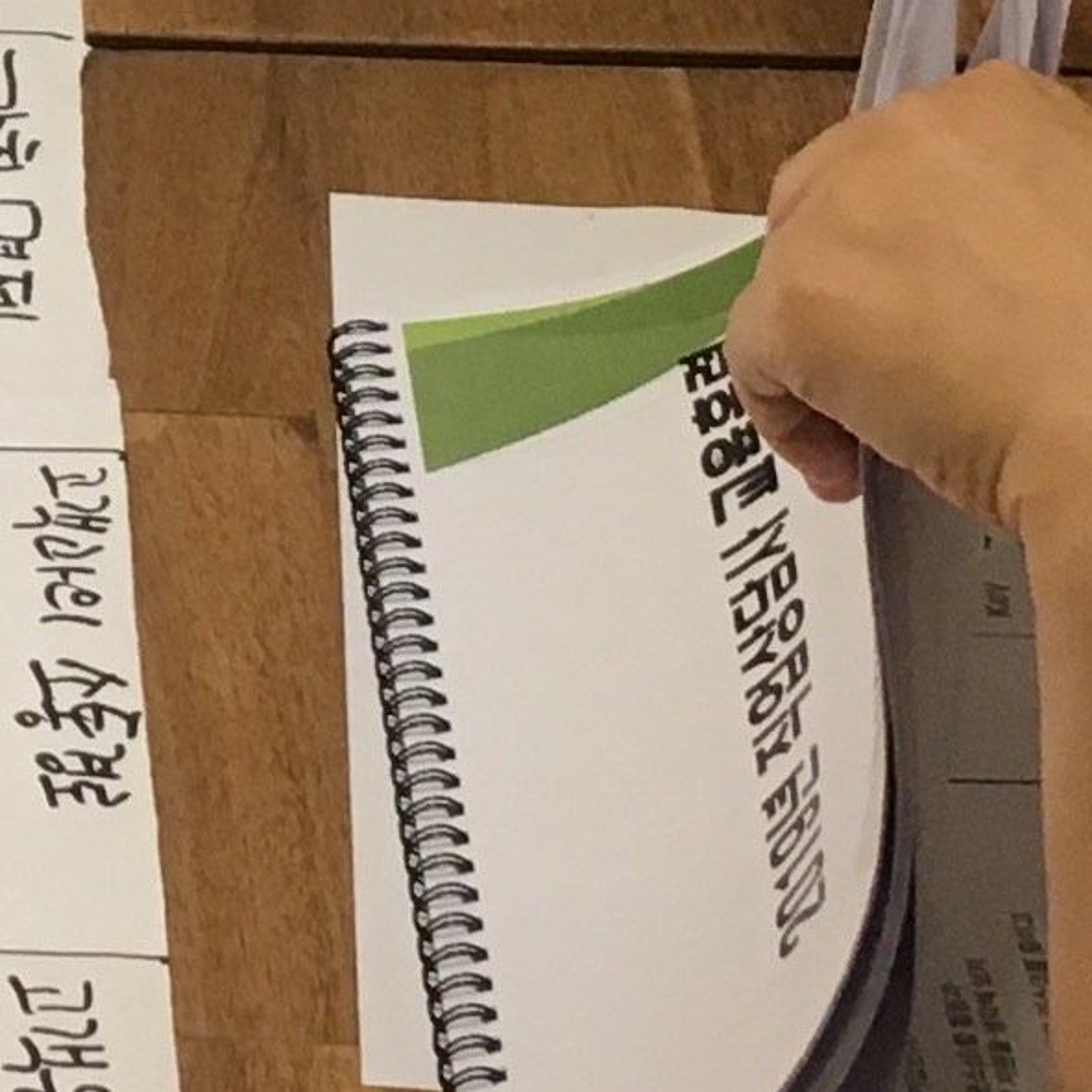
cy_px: -554
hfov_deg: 9.7
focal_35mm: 175
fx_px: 6246
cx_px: -562
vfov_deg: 9.7
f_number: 2.2
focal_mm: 4.15
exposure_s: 1/30
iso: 40
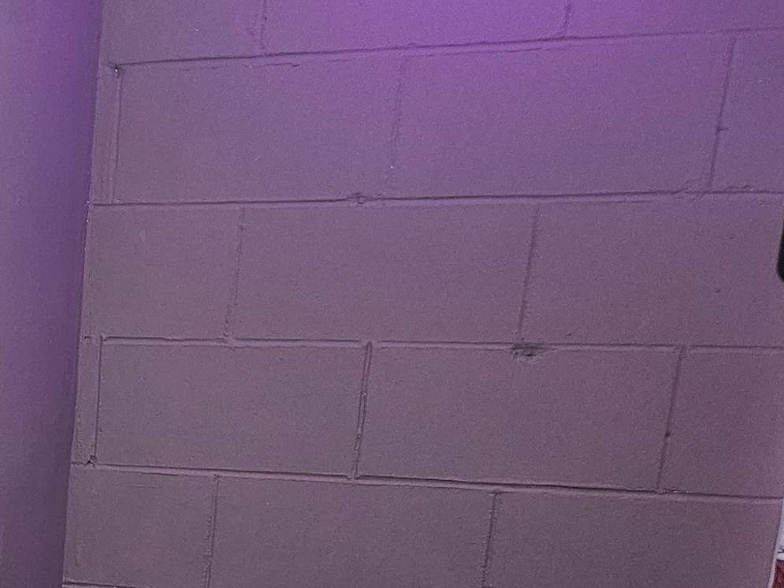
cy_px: 720
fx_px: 1608
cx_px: -277
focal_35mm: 71
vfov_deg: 19.4
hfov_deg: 23.6
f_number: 1.8
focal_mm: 5.4
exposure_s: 1/120
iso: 500
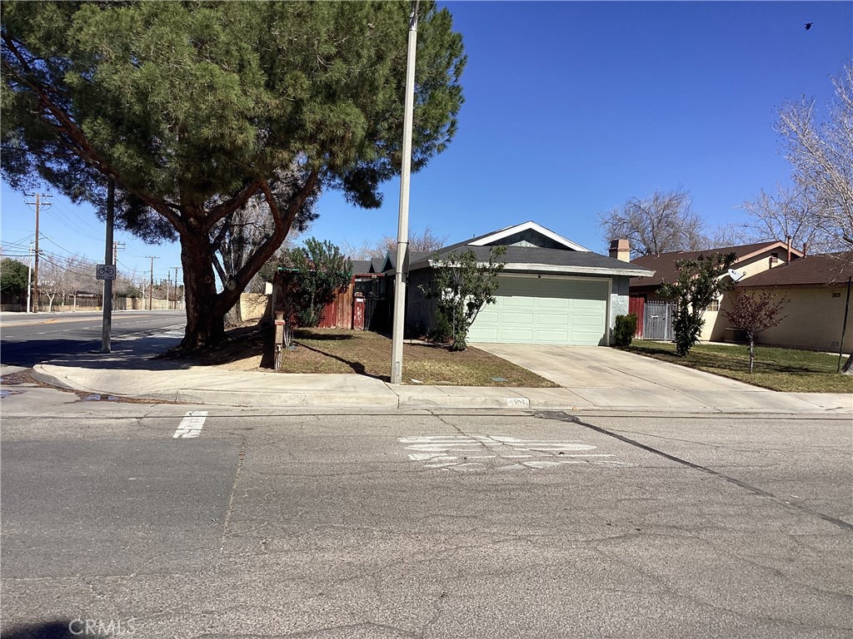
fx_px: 764
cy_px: 320
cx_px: 426
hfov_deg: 58.4
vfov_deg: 45.4
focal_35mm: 31
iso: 25
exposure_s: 1/1812
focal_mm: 3.3
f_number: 2.4
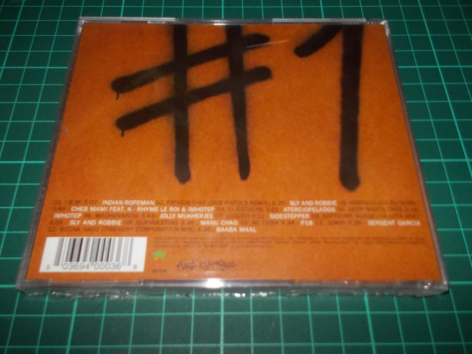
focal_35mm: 29
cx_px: 236
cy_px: 177
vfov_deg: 48.2
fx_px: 395
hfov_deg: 61.7
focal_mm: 4.1
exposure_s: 1/30
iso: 200
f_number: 3.3
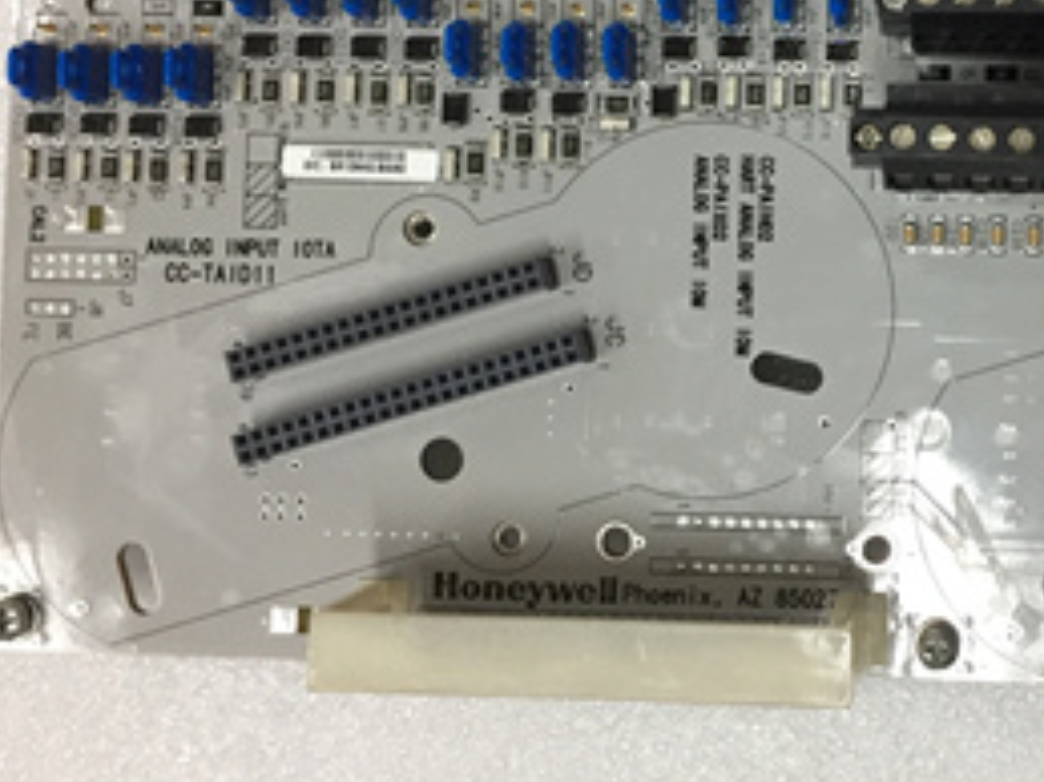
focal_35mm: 56
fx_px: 1688
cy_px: 196
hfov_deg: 33.1
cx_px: 875
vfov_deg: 25.8
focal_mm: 4.15
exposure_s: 1/33
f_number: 2.2
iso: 80
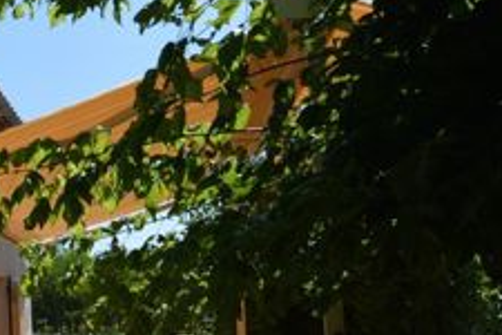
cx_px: -173
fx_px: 655
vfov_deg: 27.5
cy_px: 308
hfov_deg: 31.1
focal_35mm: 47
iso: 100
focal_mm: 10
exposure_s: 1/250
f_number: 8
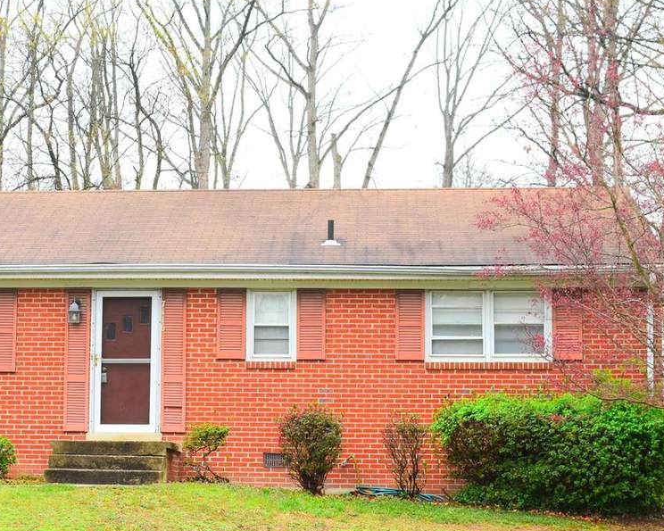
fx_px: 1666
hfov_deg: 22.4
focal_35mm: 85
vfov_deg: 18.0
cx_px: 197
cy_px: 375
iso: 220
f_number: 5.6
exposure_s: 1/125
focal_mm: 35
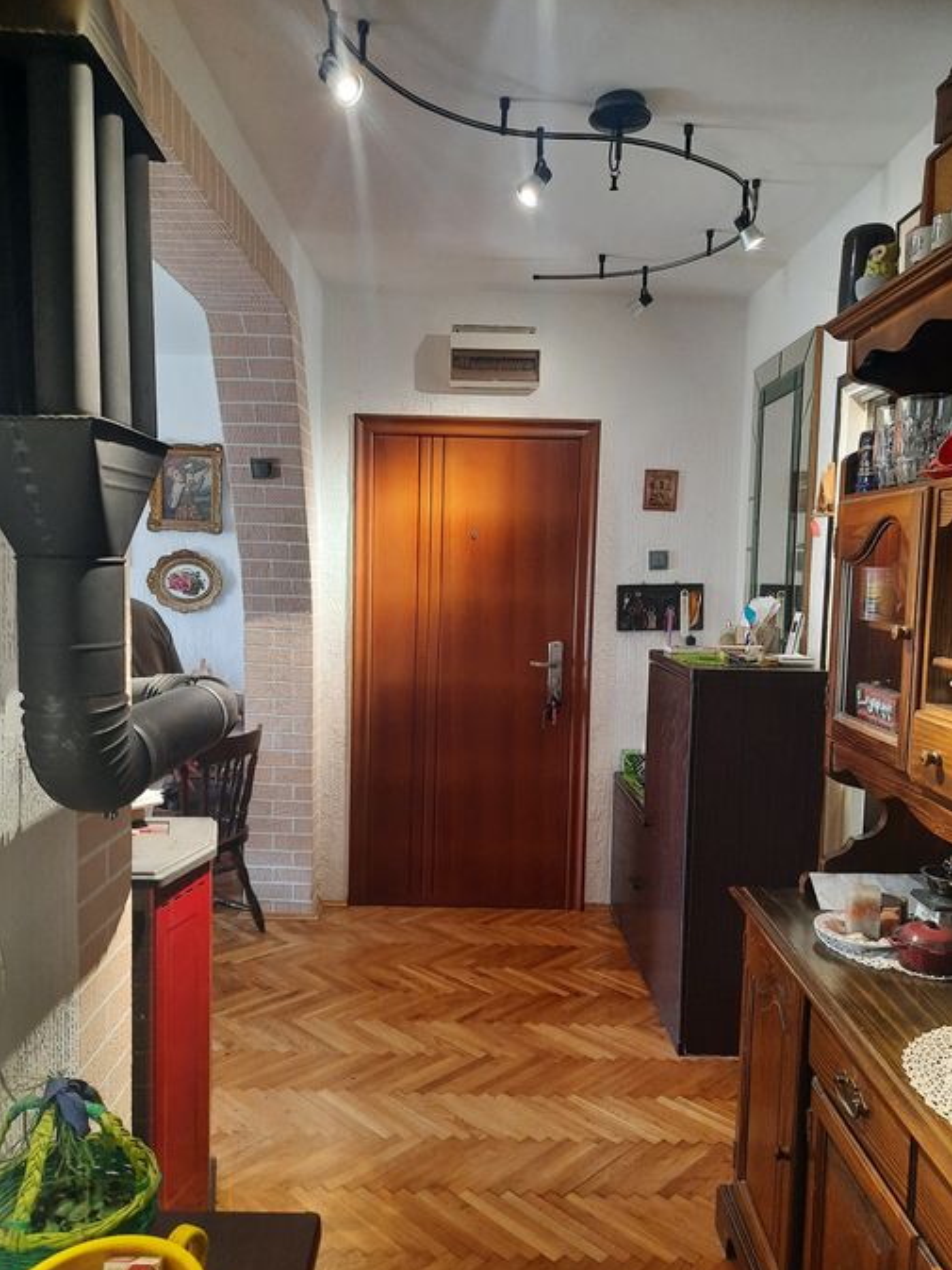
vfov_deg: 67.3
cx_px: 461
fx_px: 953
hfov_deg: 53.1
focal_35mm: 26
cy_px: 655
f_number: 2
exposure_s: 1/33
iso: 320
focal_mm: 4.6
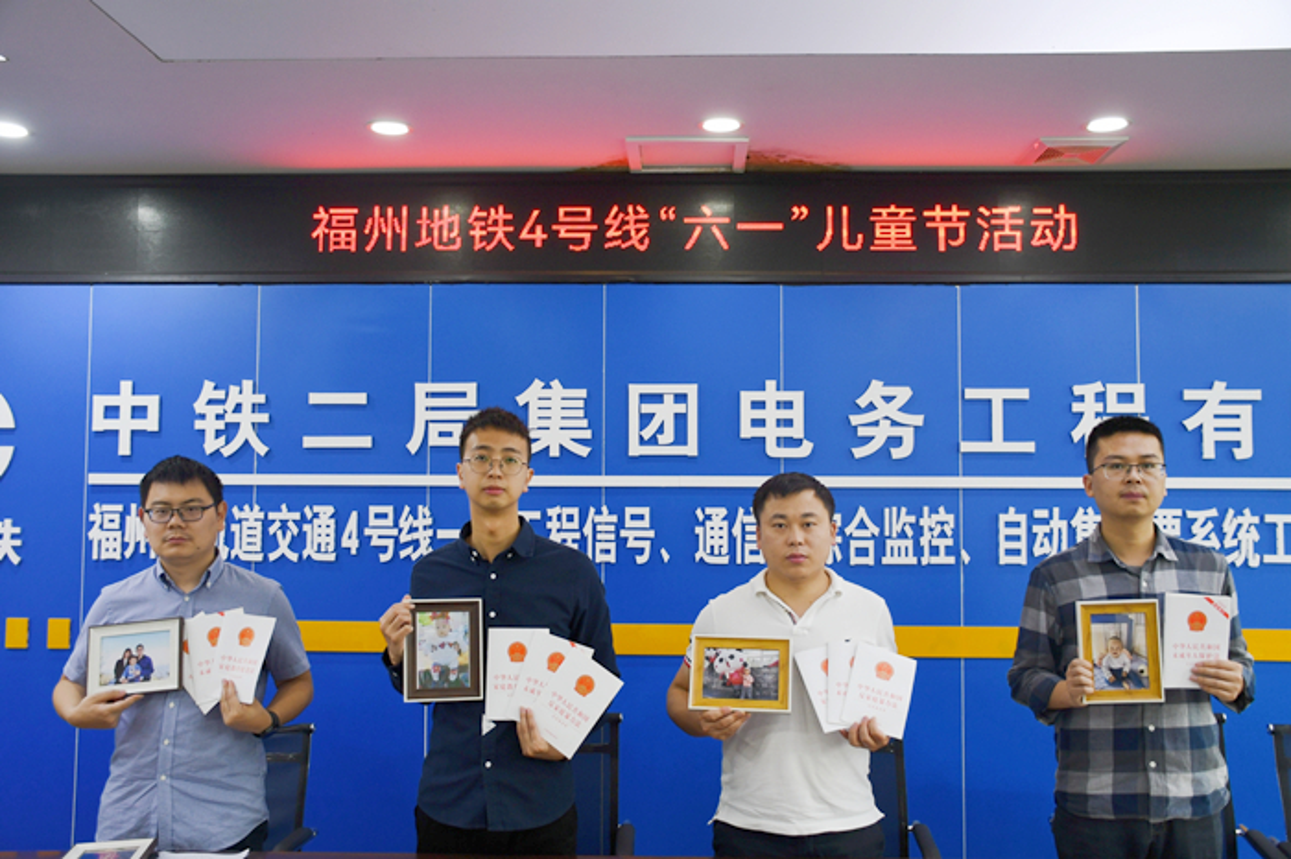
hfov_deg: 55.1
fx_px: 1237
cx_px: 646
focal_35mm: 34
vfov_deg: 38.3
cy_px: 430
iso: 400
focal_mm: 23
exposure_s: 1/60
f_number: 4
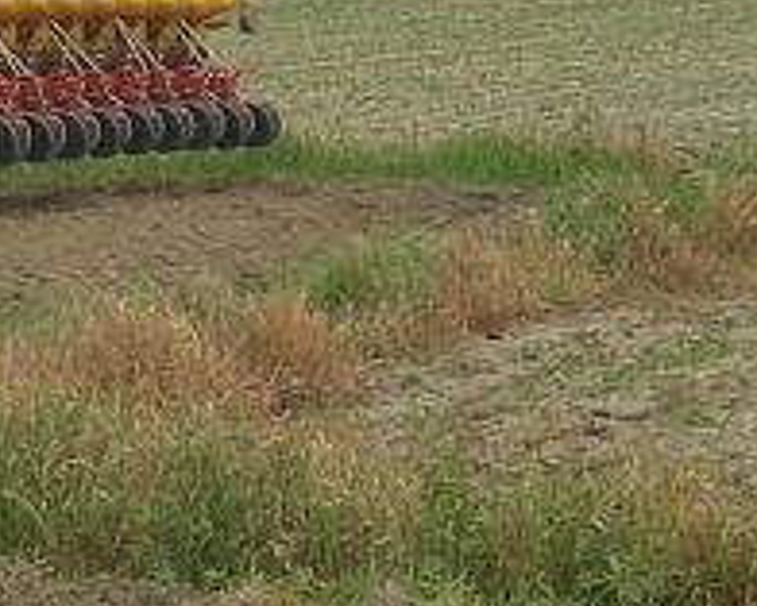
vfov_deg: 8.0
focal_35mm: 194
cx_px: -382
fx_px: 4349
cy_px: 73
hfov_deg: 9.7
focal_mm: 7.8
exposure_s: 1/330
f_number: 4.8
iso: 64
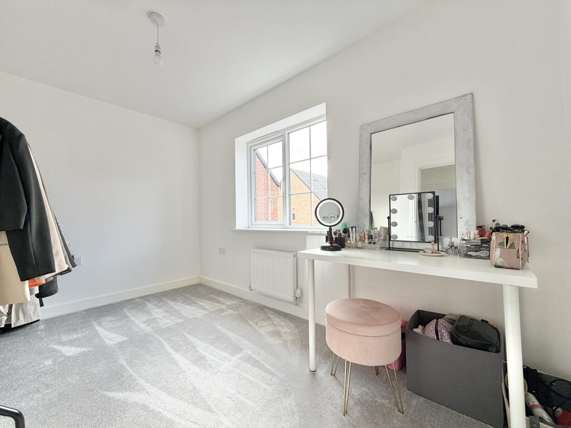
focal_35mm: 14
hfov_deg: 102.1
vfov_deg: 85.7
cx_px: 286
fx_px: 231
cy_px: 214
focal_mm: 2.22
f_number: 2.2
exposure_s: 1/121
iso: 80
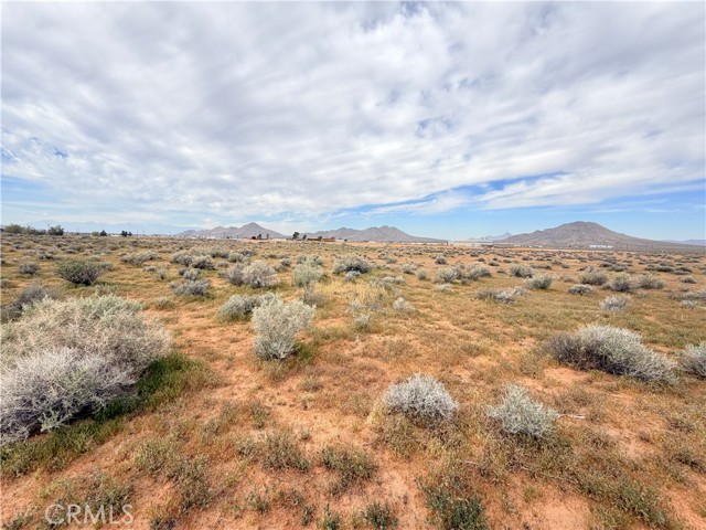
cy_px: 265
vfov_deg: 85.7
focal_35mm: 14
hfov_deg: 102.1
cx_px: 353
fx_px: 286
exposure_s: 1/770
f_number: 2.2
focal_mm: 2.22
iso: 32
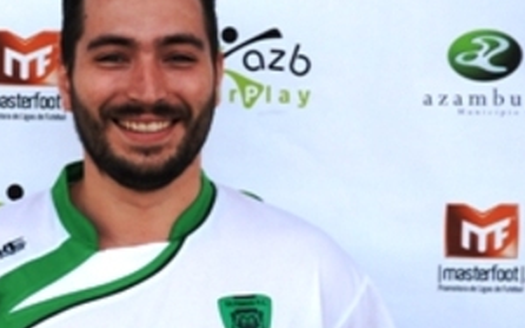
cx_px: 155
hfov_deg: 13.7
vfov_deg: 8.6
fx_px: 2176
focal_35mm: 152
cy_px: 127
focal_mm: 50
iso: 200
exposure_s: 1/100
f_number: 5
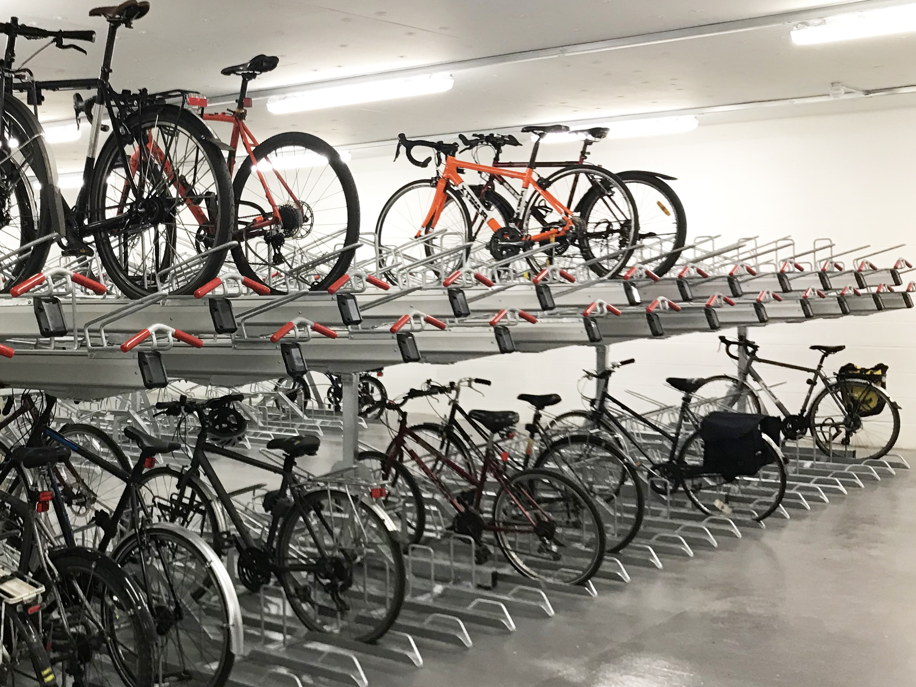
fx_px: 1270
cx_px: 190
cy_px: 379
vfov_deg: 30.2
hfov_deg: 38.3
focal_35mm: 48
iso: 40
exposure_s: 1/33
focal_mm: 3.99
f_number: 1.8
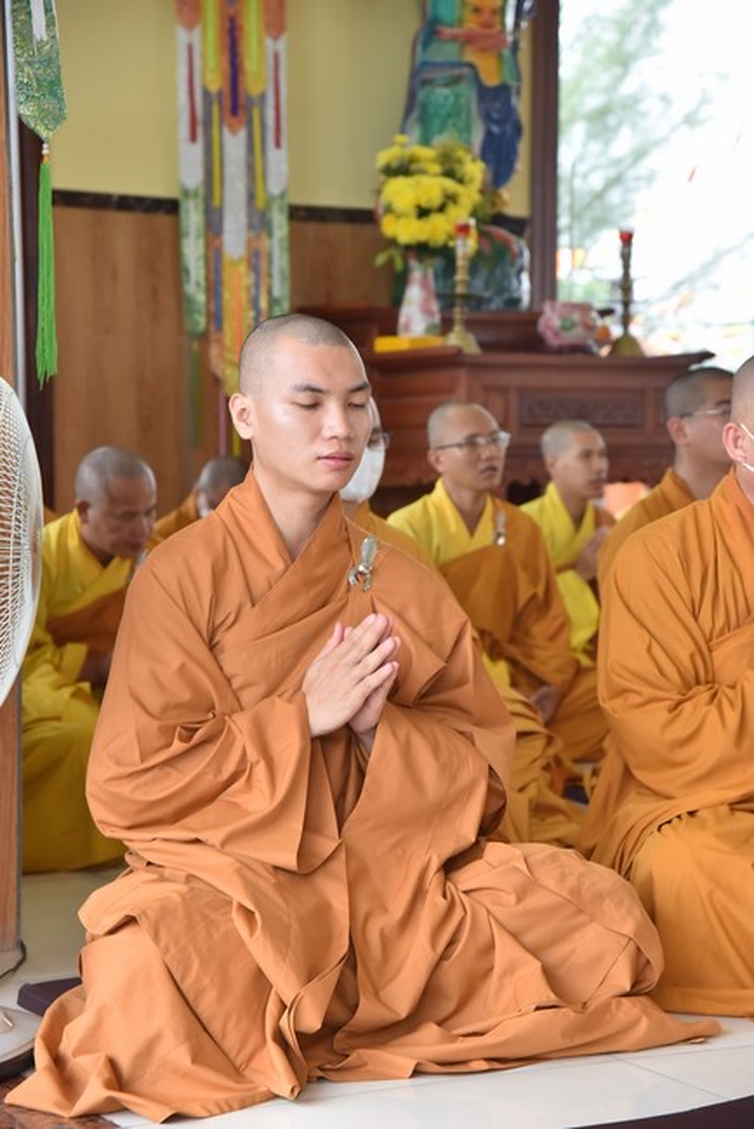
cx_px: 377
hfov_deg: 16.1
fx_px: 2667
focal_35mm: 85
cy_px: 564
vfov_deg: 23.9
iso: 1250
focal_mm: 85
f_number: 5.6
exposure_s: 1/160
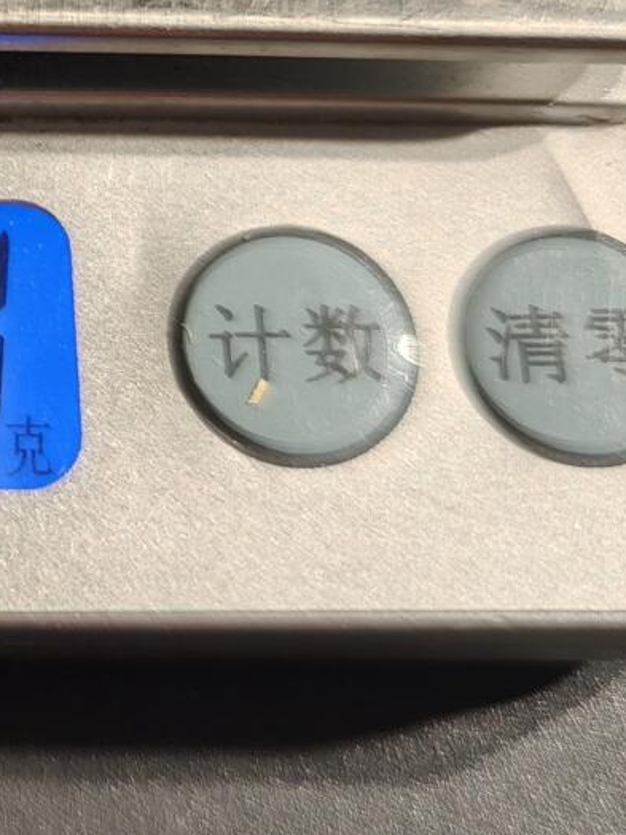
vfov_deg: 24.2
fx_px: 1905
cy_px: 120
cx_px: -268
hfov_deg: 17.1
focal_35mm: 79
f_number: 1.6
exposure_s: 1/100
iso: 200
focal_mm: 6.06
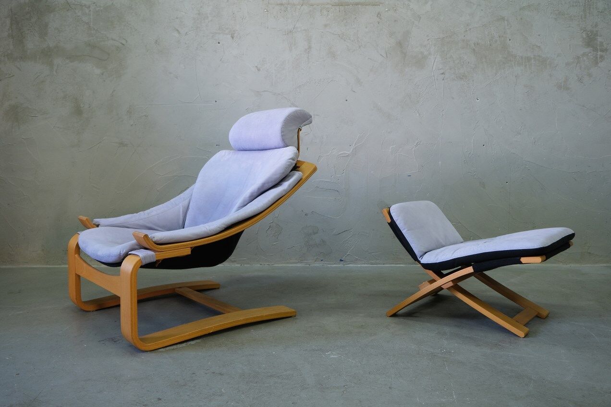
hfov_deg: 61.9
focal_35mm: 30
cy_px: 204
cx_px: 306
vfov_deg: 43.6
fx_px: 509
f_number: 4
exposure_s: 1/28
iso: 800
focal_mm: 20.2
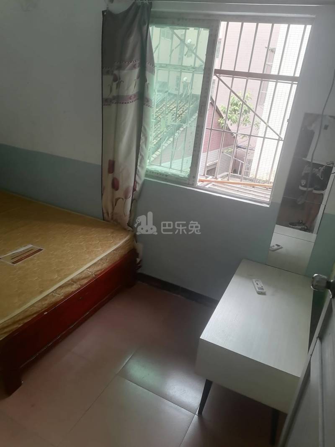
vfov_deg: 65.3
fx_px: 348
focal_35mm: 27
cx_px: 168
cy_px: 224
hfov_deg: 51.3
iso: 80
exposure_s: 1/100
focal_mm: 5.3
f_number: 1.8
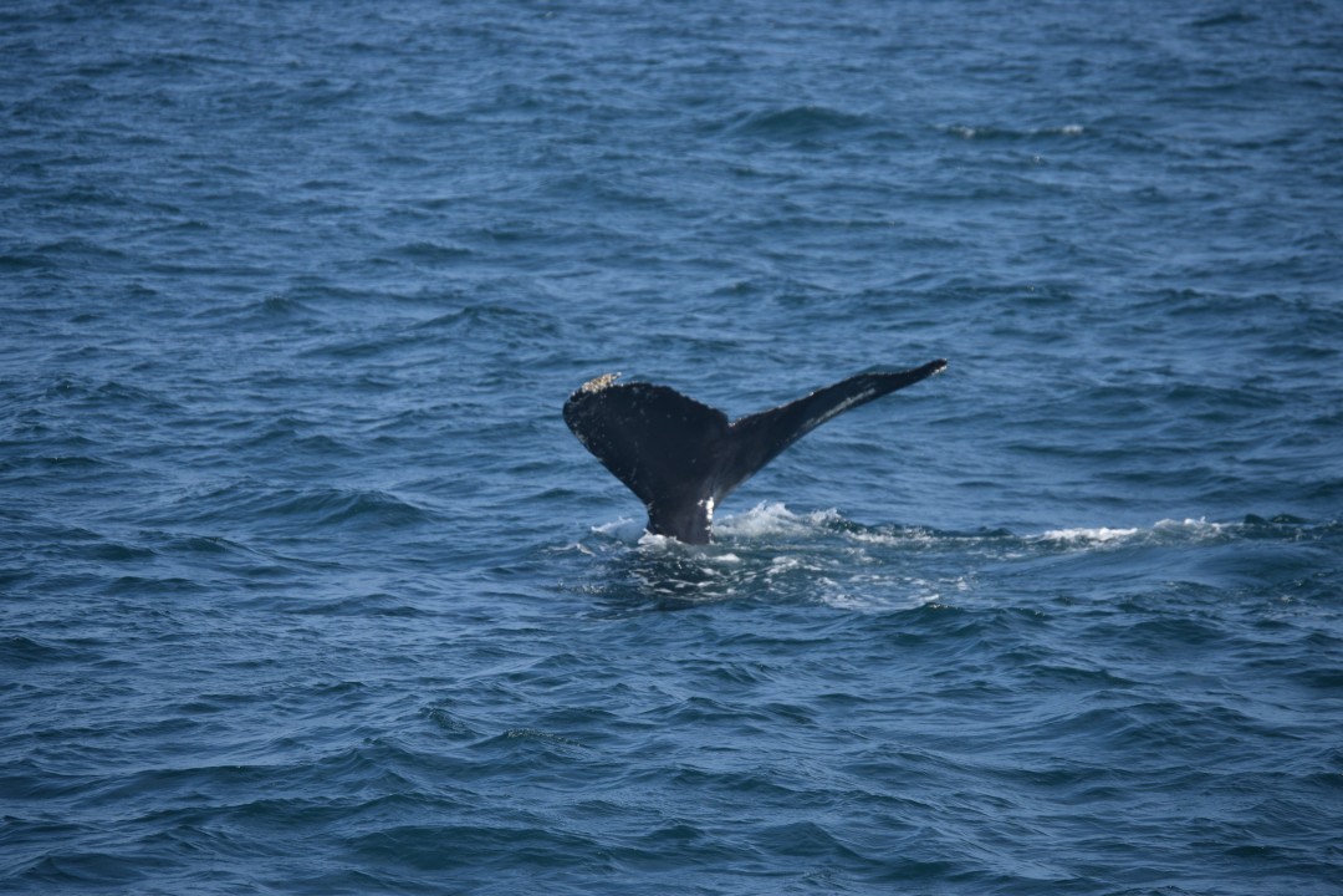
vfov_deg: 6.3
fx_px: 8113
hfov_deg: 9.5
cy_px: 448
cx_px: 672
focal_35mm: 218
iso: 200
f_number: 5.6
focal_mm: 145
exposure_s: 1/1600
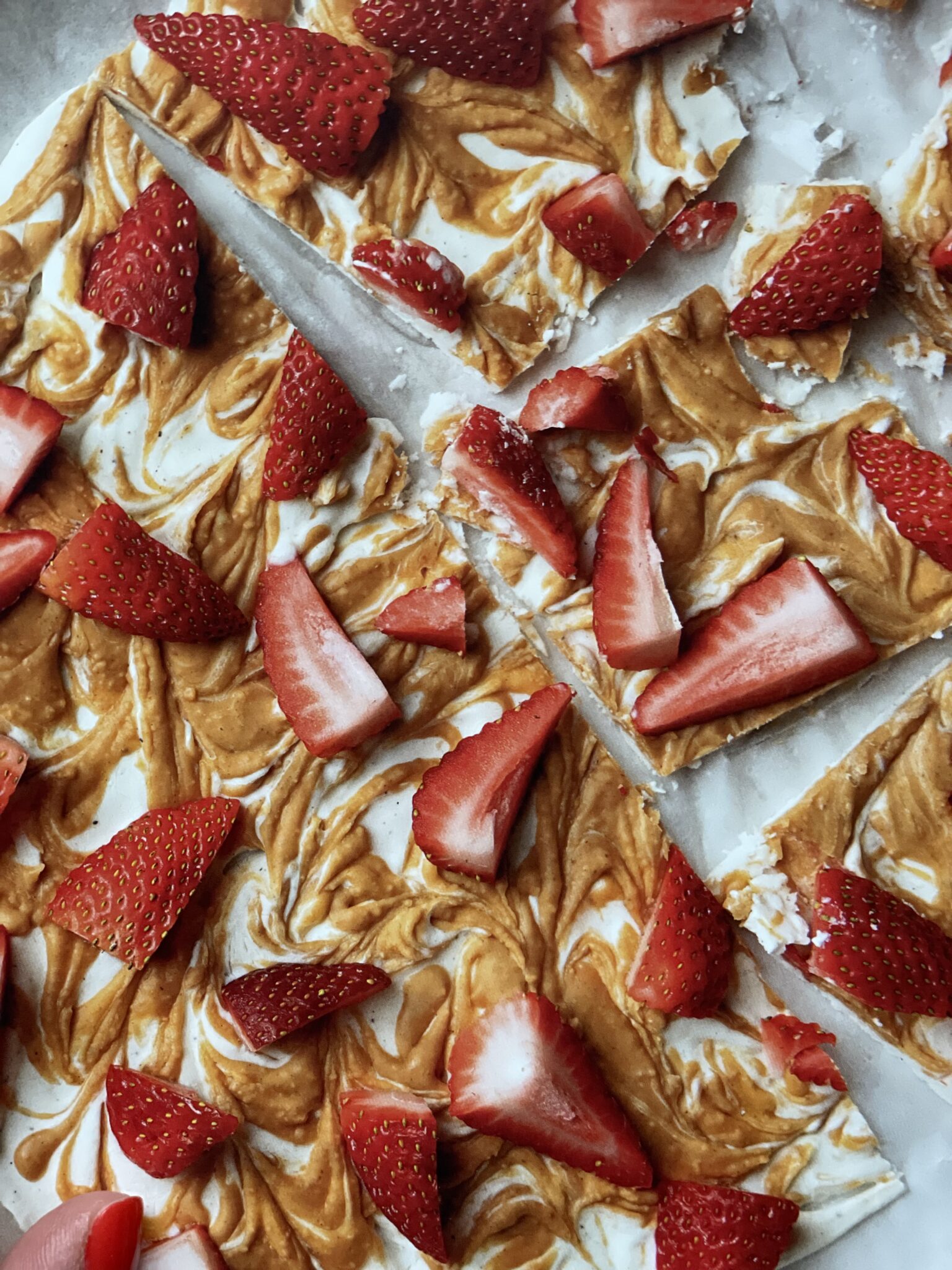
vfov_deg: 36.8
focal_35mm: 52
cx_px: 476
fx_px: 1907
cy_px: 635
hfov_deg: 28.0
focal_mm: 6
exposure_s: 1/40
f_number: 2
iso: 320
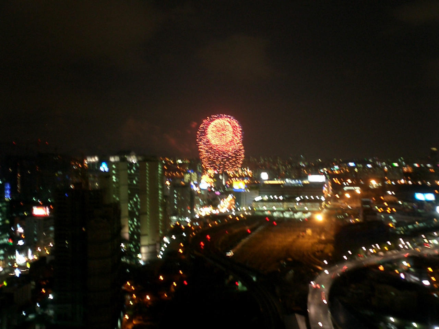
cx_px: 220
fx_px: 469
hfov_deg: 50.1
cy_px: 164
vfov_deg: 38.7
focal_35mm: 37
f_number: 3.5
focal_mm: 5.6
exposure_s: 1
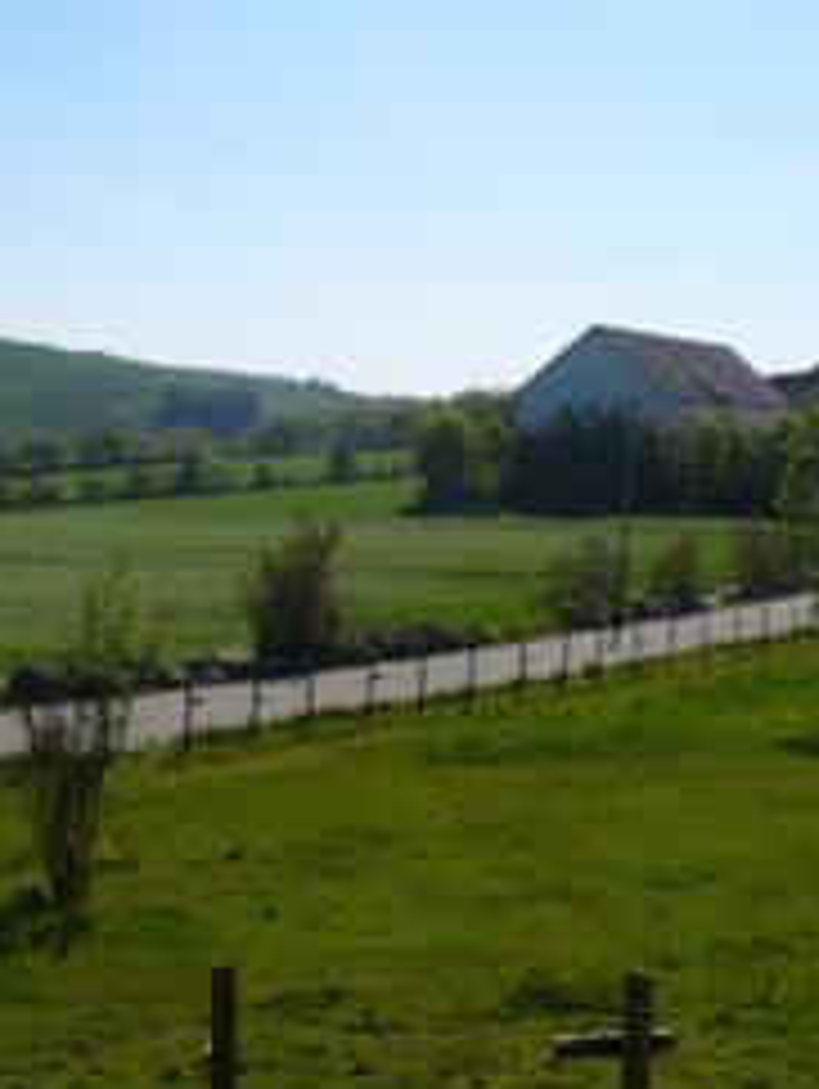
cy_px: 493
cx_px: 562
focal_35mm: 58
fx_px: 1826
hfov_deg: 25.1
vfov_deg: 33.2
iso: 64
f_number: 5.6
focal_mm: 6.1
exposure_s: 1/500
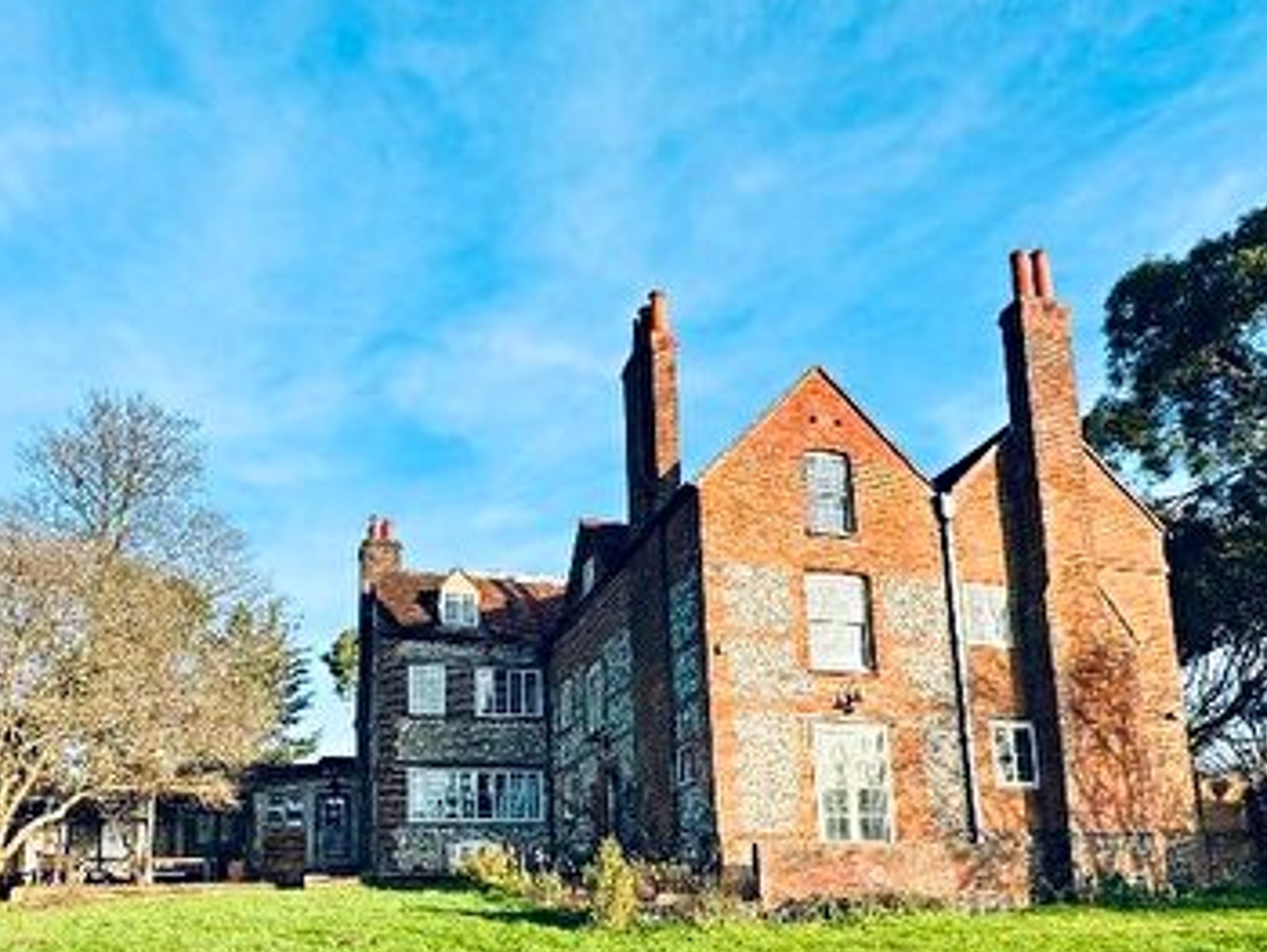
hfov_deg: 63.3
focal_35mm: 28
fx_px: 1026
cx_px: 586
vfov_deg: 47.6
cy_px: 737
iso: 40
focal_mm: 2.22
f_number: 2.2
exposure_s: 1/868
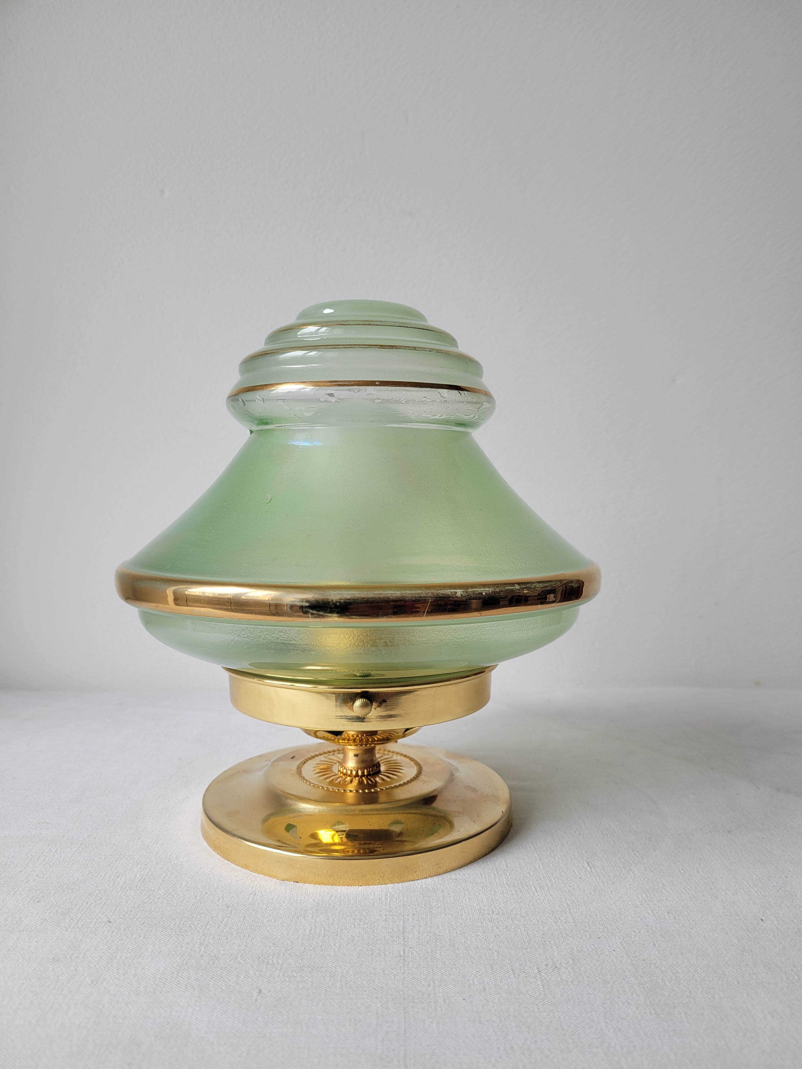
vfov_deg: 67.3
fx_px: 803
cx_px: 401
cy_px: 534
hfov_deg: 53.1
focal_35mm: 26
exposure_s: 1/180
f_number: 1.8
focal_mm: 5.4
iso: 40
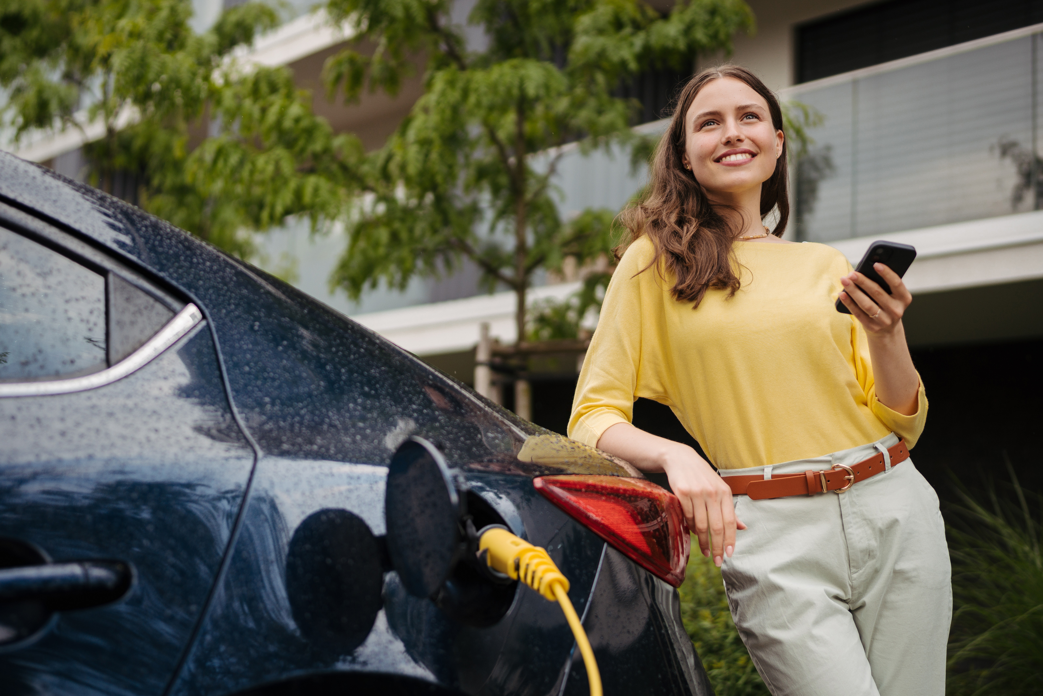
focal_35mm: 52
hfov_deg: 38.2
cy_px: 348
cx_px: 522
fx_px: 1507
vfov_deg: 26.0
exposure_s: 1/1000
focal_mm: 35
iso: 100
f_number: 1.4
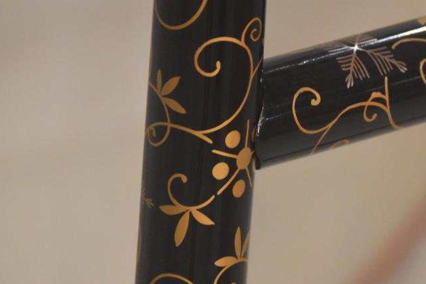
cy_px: 121
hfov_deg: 3.8
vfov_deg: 2.6
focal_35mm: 537
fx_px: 6354
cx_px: 312
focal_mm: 210
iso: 4000
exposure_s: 1/125
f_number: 6.3
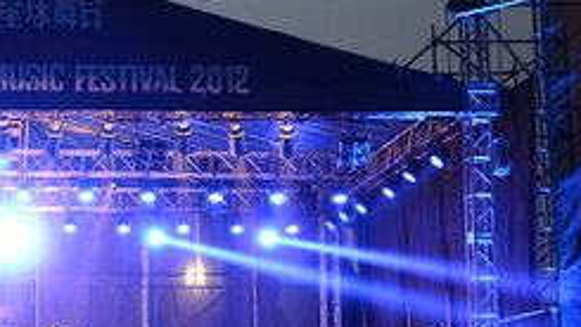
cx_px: 7
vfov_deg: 12.1
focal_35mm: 100
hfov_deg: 20.7
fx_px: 1541
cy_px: 203
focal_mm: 26
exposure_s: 1/40
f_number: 2.8
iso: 1600
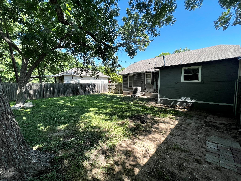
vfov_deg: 89.9
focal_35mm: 13
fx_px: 91
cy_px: 90
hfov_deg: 106.2
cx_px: 120
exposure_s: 1/430
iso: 32
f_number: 1.8
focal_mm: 1.57
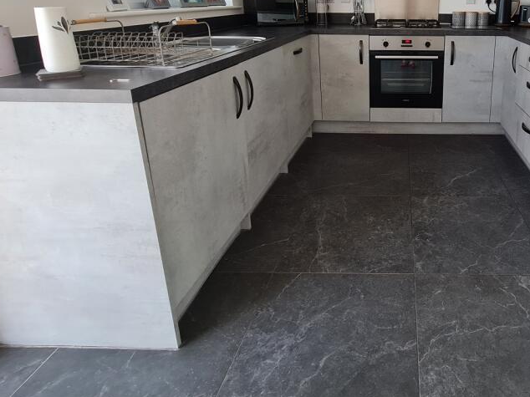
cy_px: 86
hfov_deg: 73.1
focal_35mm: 21
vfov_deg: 59.1
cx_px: 401
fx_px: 321
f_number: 2.2
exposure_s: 1/50
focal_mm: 2.2
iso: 160
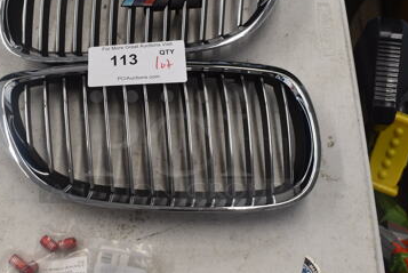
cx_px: 167
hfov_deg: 36.8
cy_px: 143
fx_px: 611
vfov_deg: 25.2
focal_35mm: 54
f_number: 5.6
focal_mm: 21
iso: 400
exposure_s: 1/60
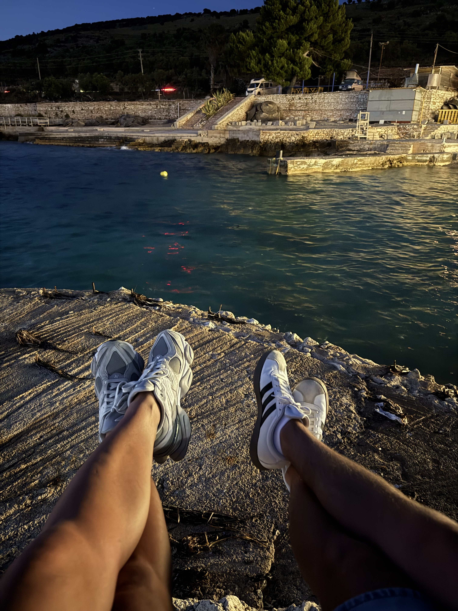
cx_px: 229
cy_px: 306
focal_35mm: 24
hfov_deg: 56.8
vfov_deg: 71.6
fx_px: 423
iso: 1600
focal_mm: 6.76
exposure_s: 1/5
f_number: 1.78
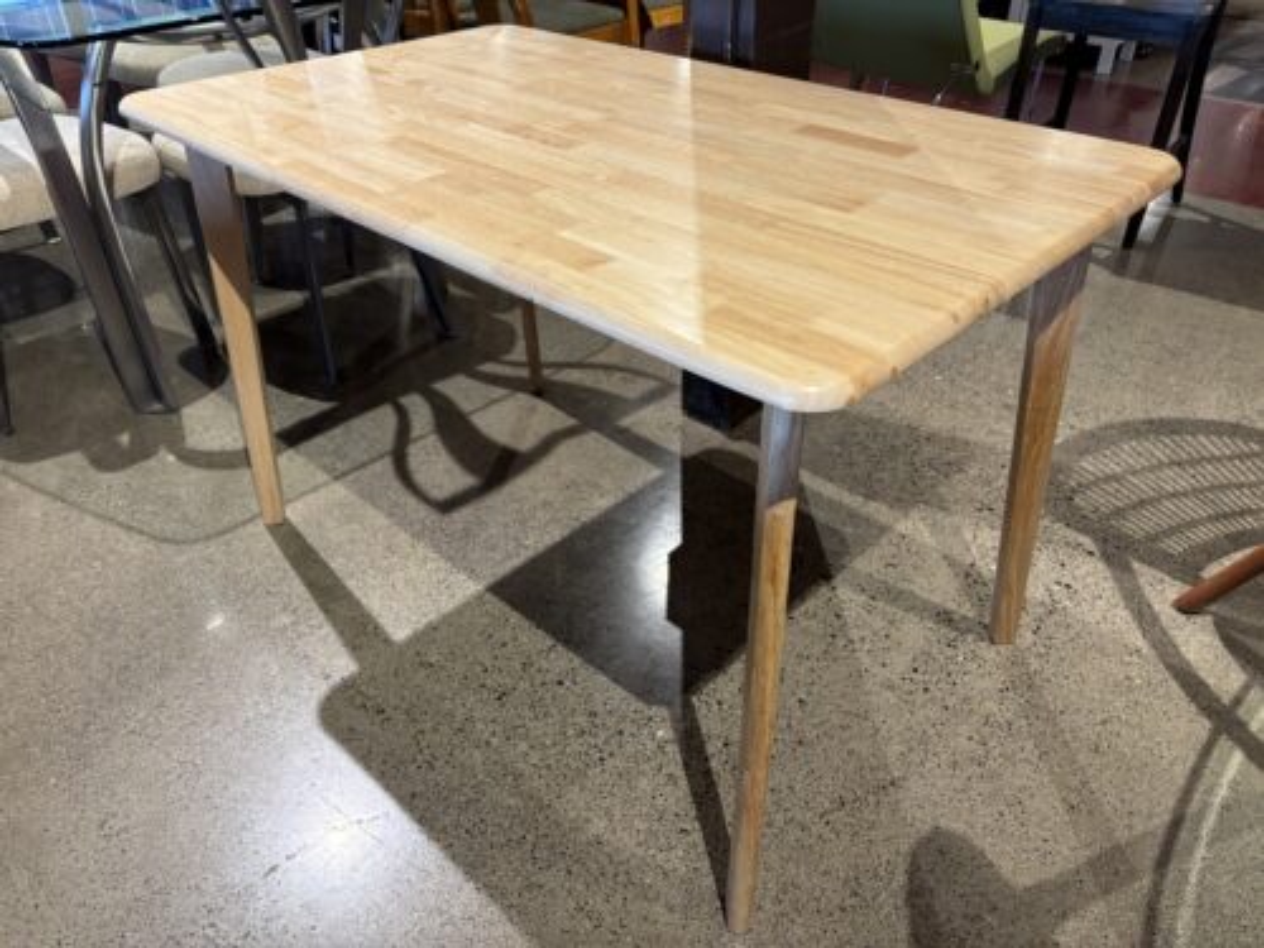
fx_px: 949
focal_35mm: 26
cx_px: 632
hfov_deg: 67.3
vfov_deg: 53.1
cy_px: 474
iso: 100
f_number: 1.6
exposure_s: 1/60
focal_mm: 5.96
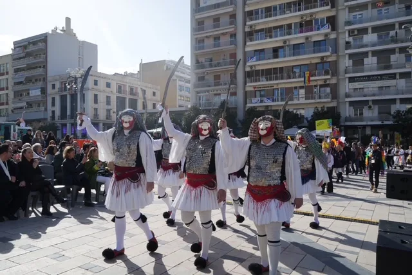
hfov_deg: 65.4
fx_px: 321
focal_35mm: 28
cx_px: 206
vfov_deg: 46.5
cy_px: 138
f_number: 10
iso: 125
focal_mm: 28
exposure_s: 1/200
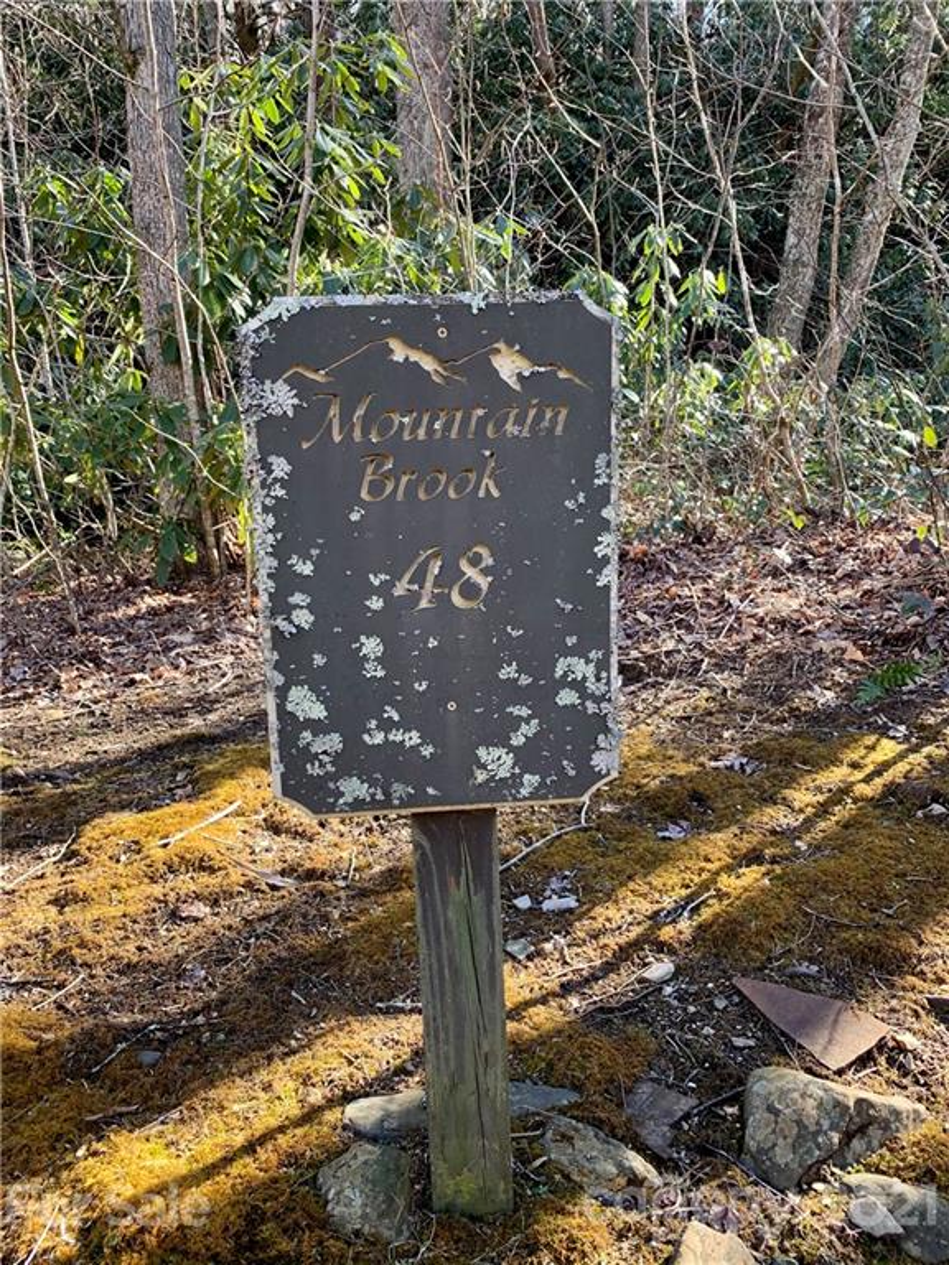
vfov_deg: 67.3
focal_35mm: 26
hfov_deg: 53.1
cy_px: 632
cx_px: 474
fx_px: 950
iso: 40
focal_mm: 4.25
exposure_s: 1/121
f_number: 1.8
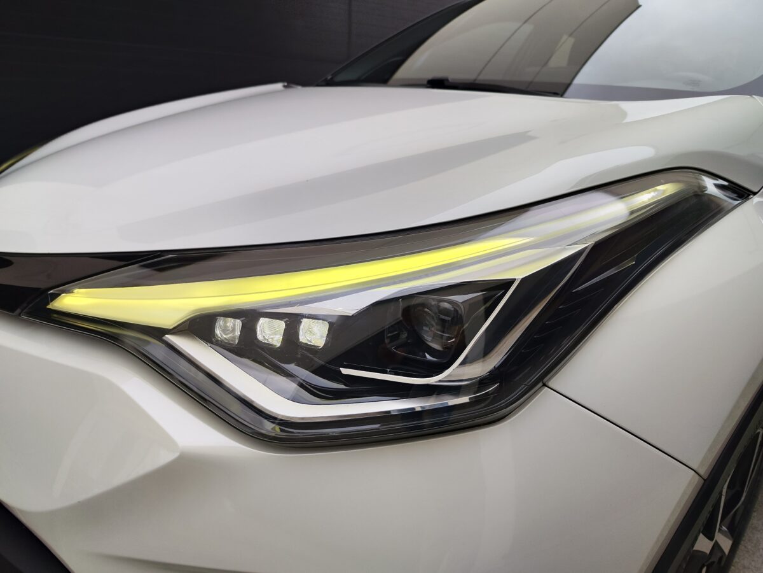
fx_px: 507
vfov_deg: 58.9
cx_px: 382
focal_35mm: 23
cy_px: 286
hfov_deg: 73.9
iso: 68
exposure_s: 1/100
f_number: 1.69
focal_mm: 7.01
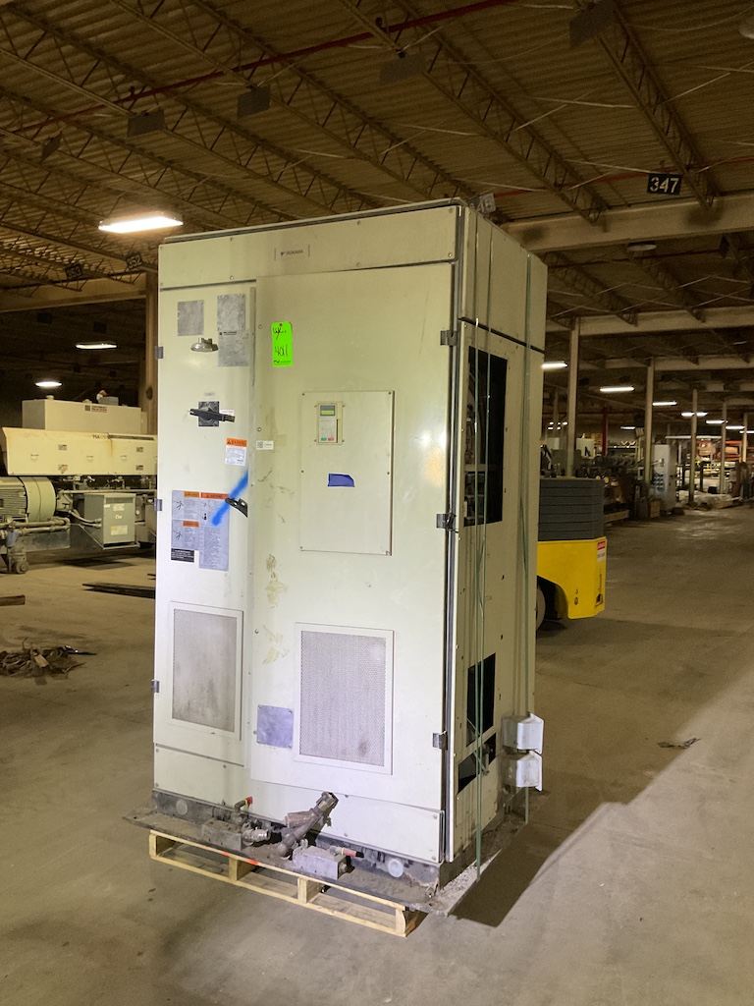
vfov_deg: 61.7
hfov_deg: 48.2
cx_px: 377
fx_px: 842
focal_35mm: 29
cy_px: 503
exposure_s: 1/60
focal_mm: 3
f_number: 1.8
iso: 200
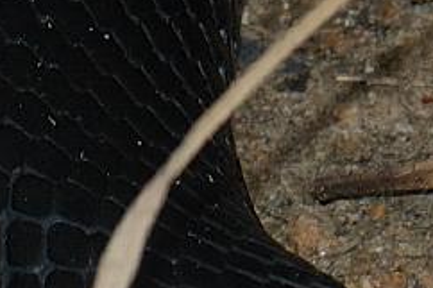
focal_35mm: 1042
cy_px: -205
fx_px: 12528
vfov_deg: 1.3
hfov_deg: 2.0
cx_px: -732
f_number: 13
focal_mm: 105
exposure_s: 1/60
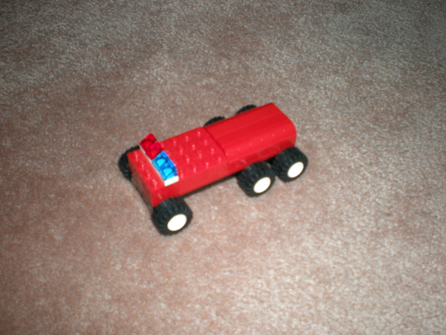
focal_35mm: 38
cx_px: 223
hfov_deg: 49.0
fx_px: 490
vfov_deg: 37.7
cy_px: 168
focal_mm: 6.3
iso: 64
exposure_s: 1/60
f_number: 3.1
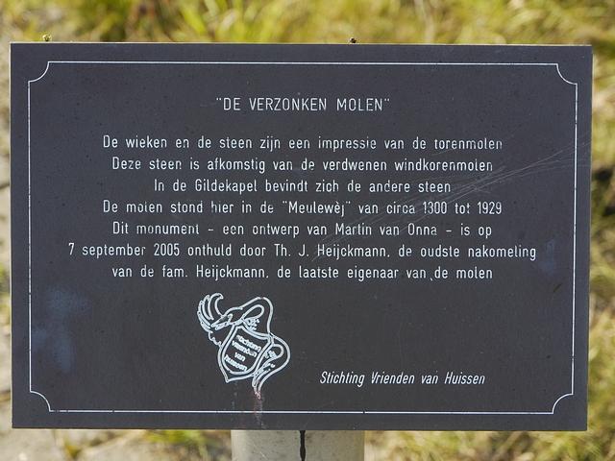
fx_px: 1919
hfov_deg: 18.2
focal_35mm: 108
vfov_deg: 13.7
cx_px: 308
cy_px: 230
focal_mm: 54
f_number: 5.6
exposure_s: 1/125
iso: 100
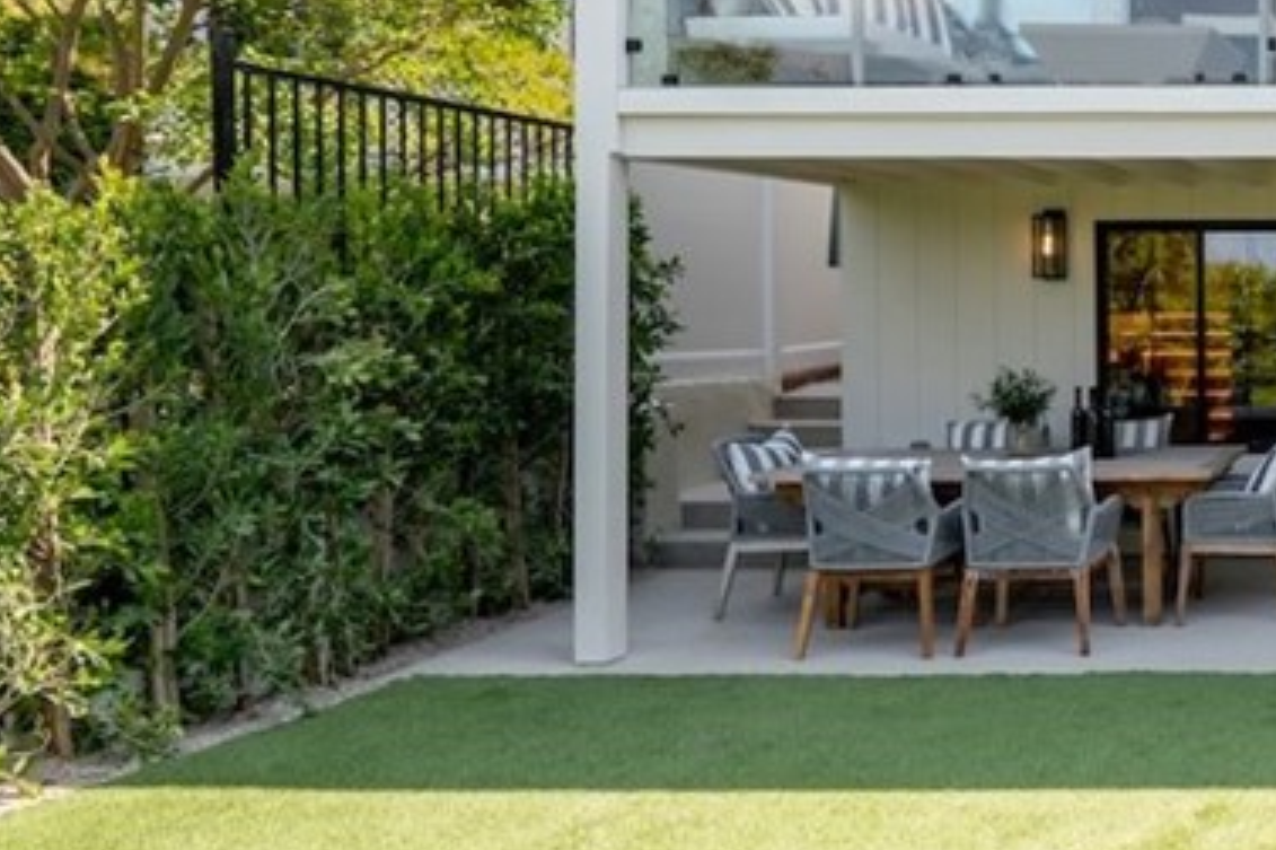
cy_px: 315
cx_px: 1506
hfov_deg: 38.5
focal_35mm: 38
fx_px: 1346
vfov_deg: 34.8
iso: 640
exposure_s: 1/320
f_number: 11
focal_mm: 14
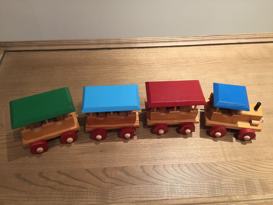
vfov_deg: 48.2
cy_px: 102
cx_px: 136
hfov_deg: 61.7
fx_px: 229
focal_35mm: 29
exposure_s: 1/33
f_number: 2.2
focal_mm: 4.15
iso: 125
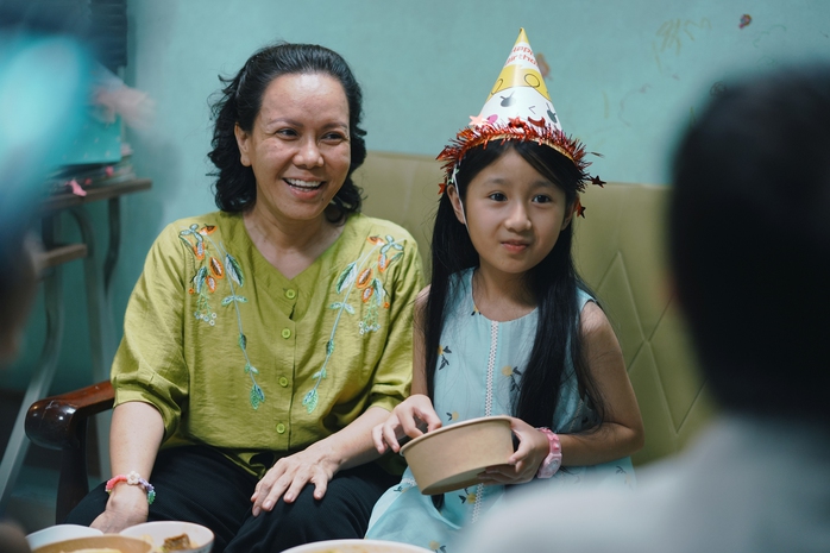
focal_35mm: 85
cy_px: 276
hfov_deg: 23.9
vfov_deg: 16.1
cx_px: 415
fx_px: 1959
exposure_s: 1/100
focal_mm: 85
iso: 1000
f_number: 1.8
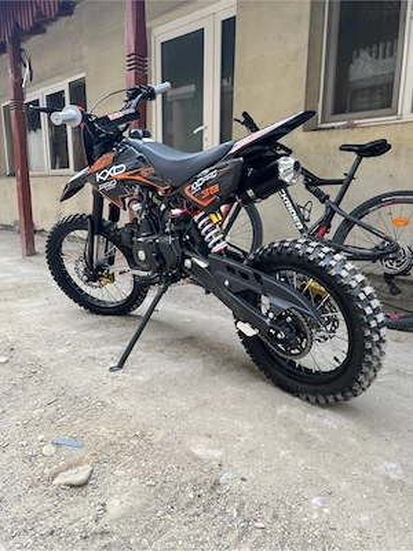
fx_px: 414
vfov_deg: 67.3
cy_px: 276
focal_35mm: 26
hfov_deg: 53.1
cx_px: 206
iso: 50
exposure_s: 1/368
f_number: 1.5
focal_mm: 5.7
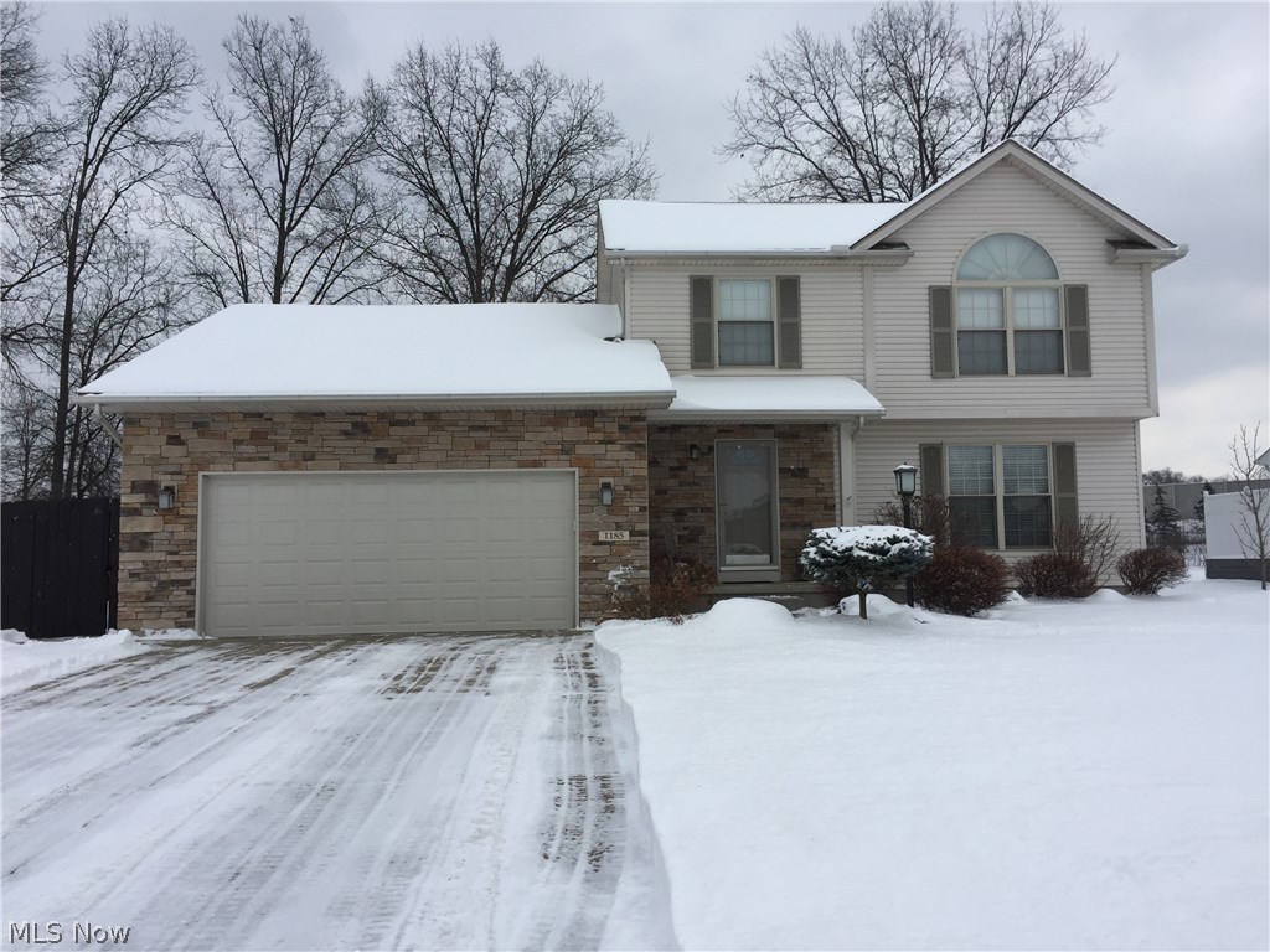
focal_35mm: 29
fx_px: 1064
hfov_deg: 61.7
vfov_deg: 48.2
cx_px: 635
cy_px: 476
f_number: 2.2
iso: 32
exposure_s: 1/3049
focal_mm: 4.15
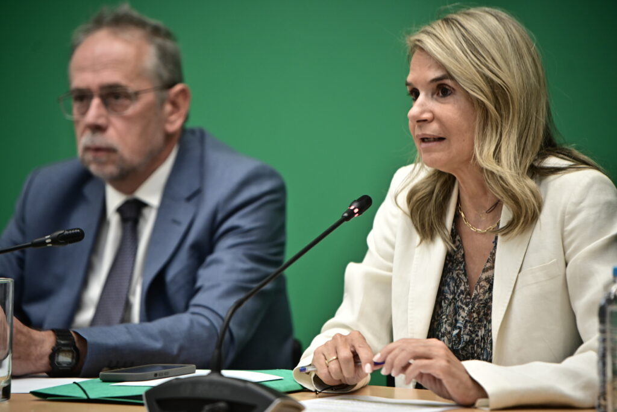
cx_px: 308
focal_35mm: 200
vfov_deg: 6.9
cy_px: 206
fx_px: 3428
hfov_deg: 10.3
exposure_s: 1/500
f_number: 3.2
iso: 1600
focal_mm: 200
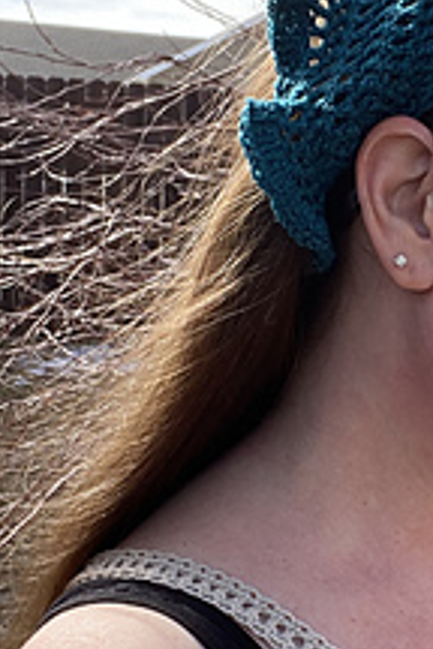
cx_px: 431
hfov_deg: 18.4
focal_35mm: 72
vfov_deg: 28.0
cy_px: 376
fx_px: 1299
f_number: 2.2
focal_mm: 2.71
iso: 25
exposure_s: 1/297
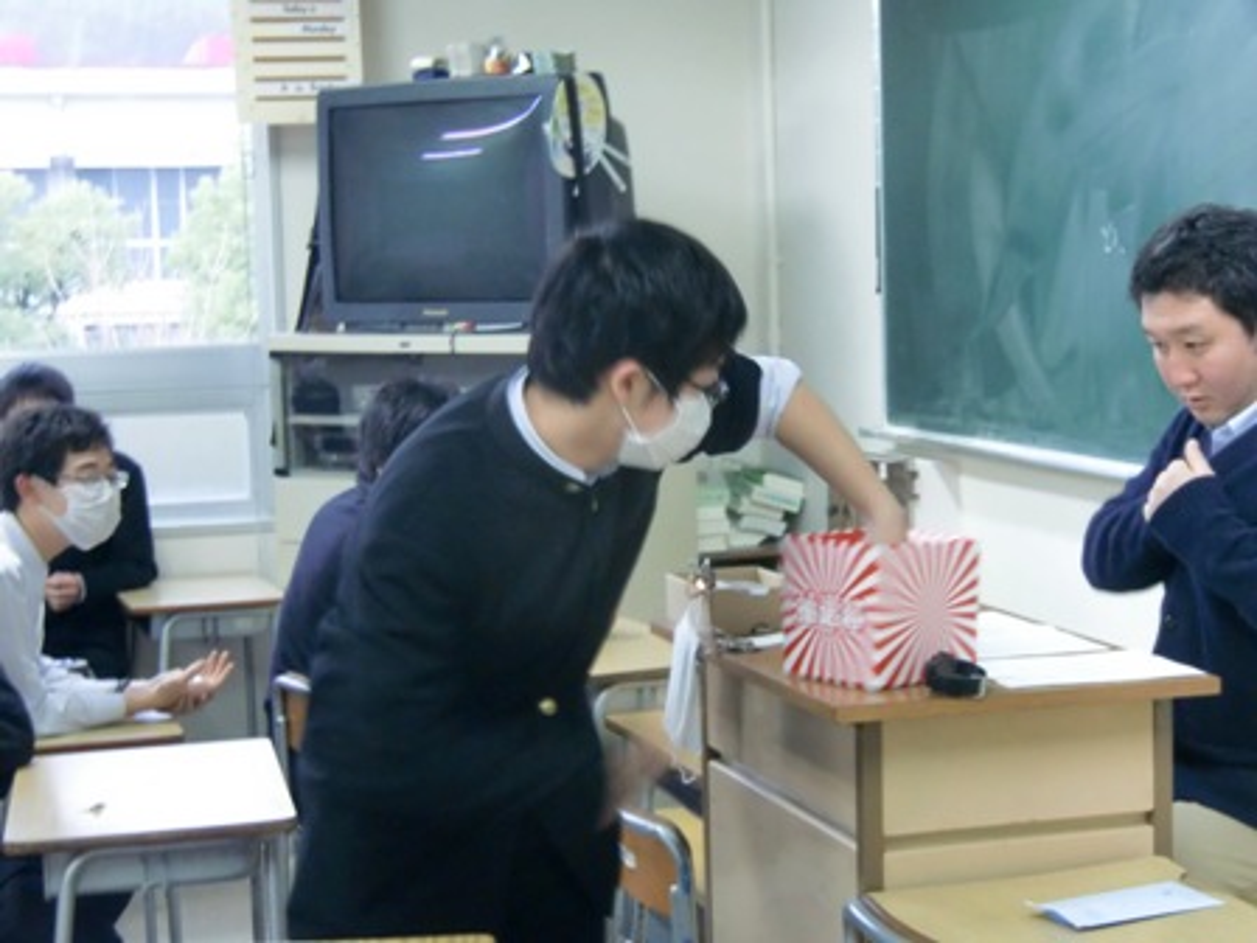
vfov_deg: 22.6
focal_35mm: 65
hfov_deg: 29.8
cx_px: 628
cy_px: 472
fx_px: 2360
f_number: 4.4
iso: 400
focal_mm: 11.6
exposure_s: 1/13
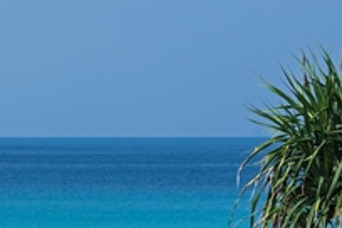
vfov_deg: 5.9
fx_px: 2185
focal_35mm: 230
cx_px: -145
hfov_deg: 8.8
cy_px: 266
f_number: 8
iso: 100
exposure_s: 1/500
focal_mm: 55
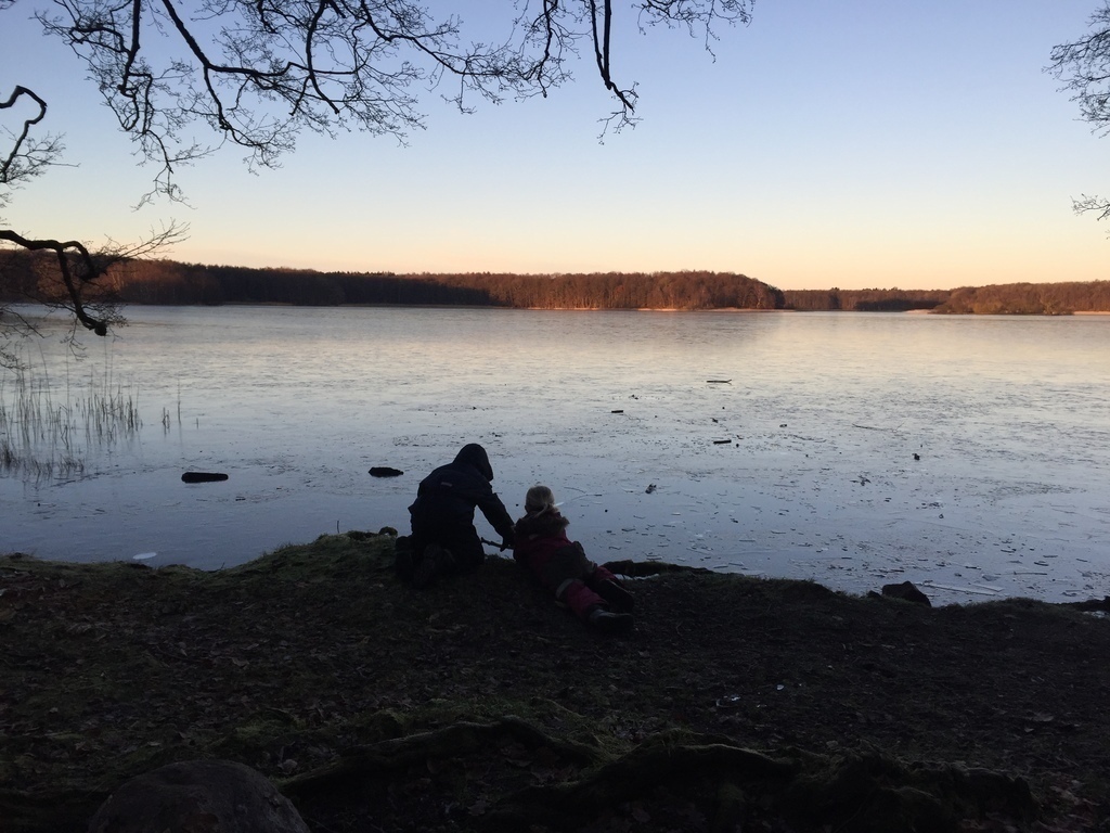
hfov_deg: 61.7
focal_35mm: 29
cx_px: 555
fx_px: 930
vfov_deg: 48.2
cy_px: 416
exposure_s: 1/425
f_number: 2.2
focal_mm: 4.15
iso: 32
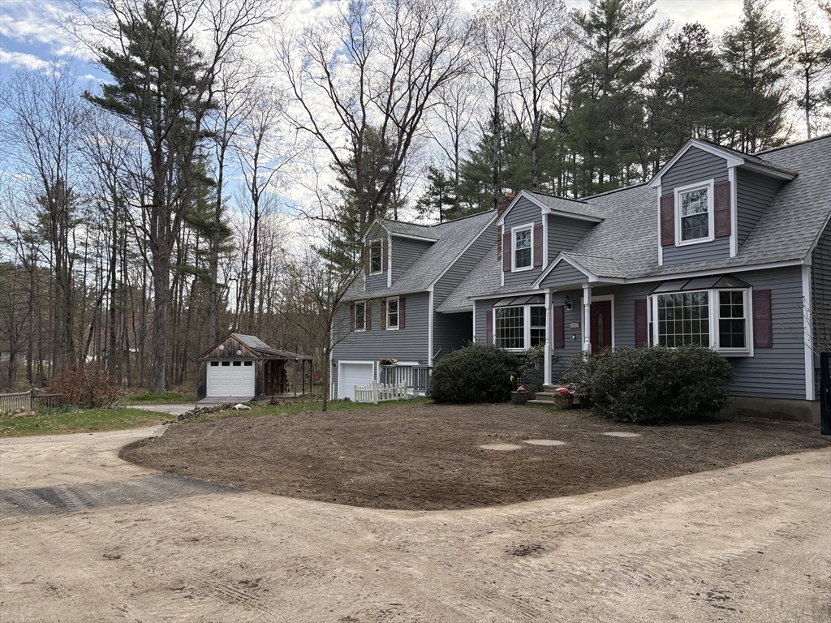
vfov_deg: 53.1
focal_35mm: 26
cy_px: 312
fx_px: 624
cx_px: 416
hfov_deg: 67.3
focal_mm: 5.96
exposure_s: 1/933
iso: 64
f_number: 1.6
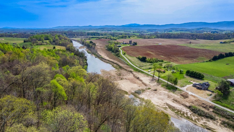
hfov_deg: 76.3
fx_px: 149
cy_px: 81
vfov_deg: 47.4
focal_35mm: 24
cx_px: 115
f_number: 2.8
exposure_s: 1/2500
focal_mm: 8.38
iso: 110
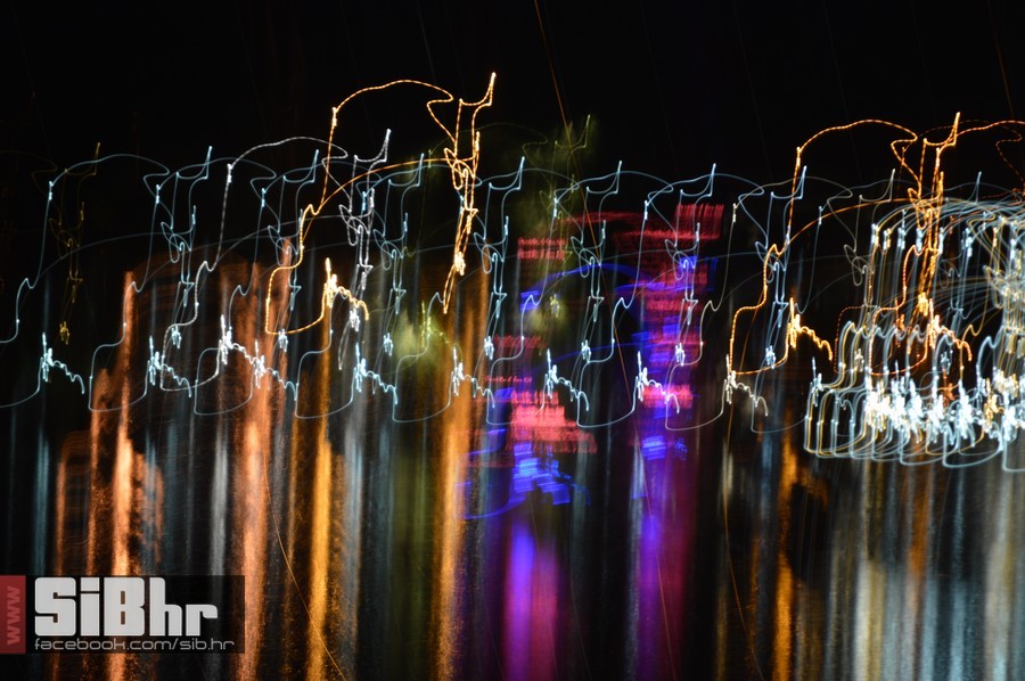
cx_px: 512
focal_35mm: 300
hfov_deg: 6.9
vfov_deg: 4.6
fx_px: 8532
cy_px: 340
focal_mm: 200
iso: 100
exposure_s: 8
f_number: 5.6
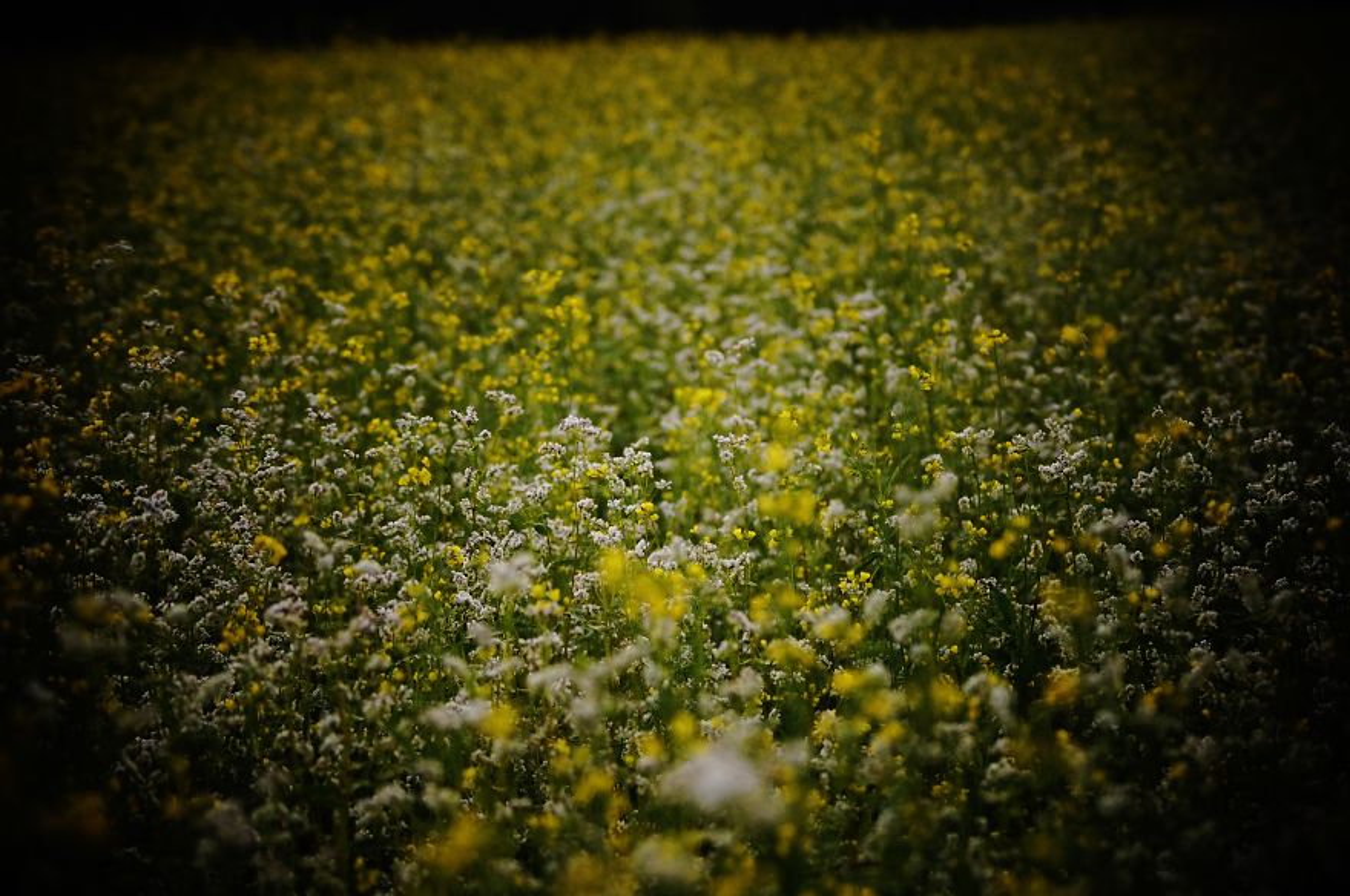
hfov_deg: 12.5
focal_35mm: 165
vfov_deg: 8.3
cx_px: 675
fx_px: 6178
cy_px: 448
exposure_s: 1/320
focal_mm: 110
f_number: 5
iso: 800
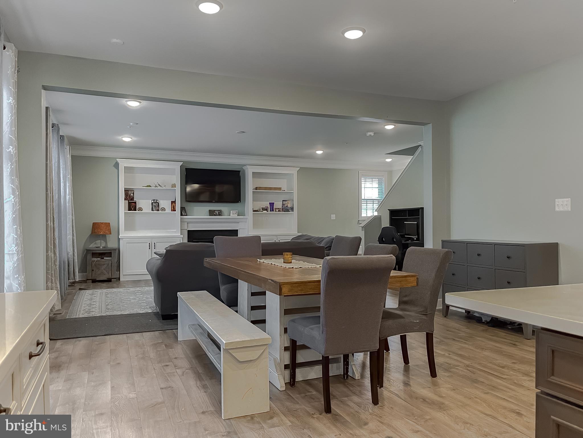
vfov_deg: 53.1
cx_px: 292
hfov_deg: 67.3
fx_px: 438
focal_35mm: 26
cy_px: 219
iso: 250
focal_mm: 5.1
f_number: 1.6
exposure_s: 1/60
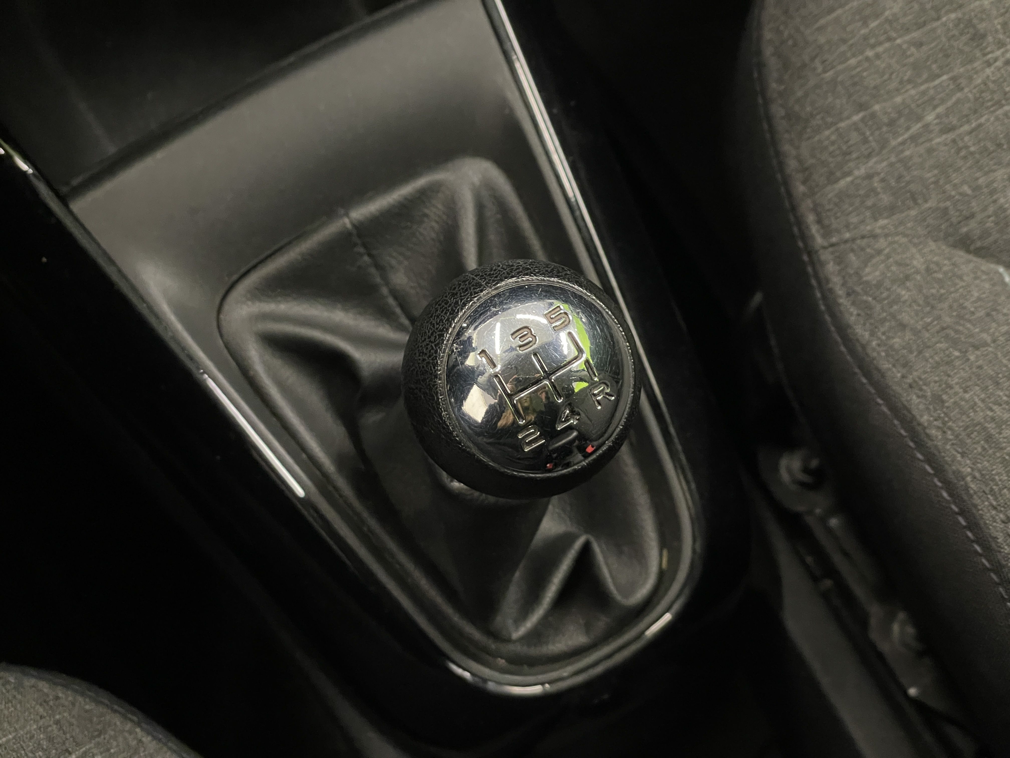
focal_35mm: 52
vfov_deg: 28.0
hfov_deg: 36.8
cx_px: 505
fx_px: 1517
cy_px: 379
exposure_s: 1/50
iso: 640
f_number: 2
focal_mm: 6
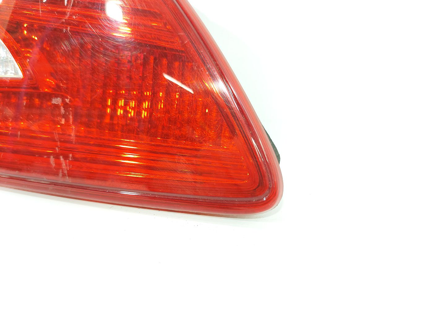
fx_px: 297
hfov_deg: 71.6
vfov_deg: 56.8
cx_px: 214
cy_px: 161
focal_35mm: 24
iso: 160
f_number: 1.8
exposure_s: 1/50
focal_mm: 5.23
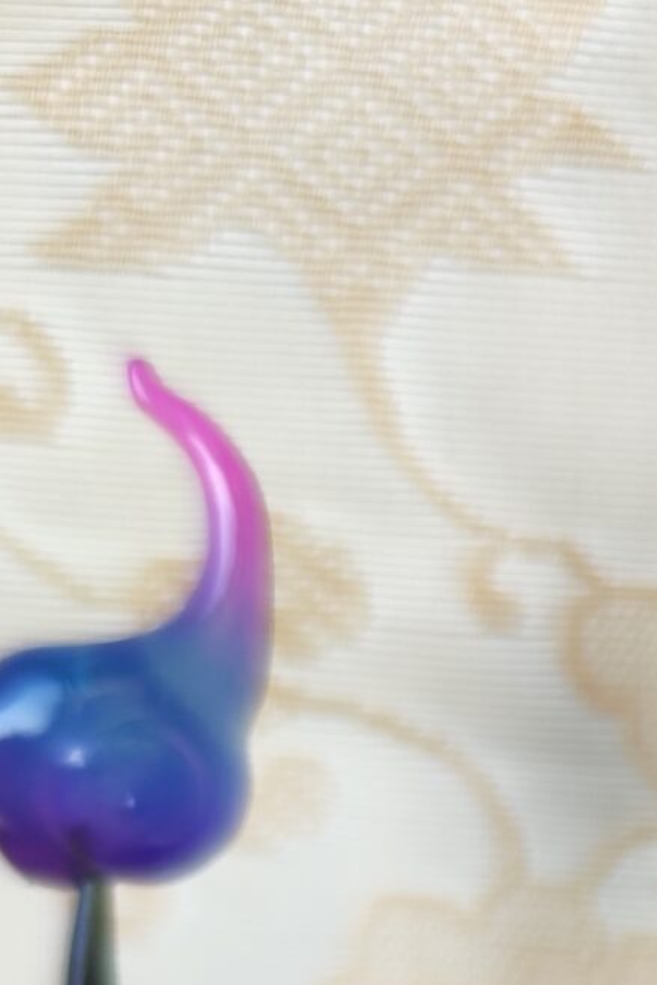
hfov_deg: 13.6
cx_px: 1078
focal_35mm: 93
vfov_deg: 19.8
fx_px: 2544
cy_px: 1341
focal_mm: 7.01
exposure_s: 1/100
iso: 221
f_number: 1.69
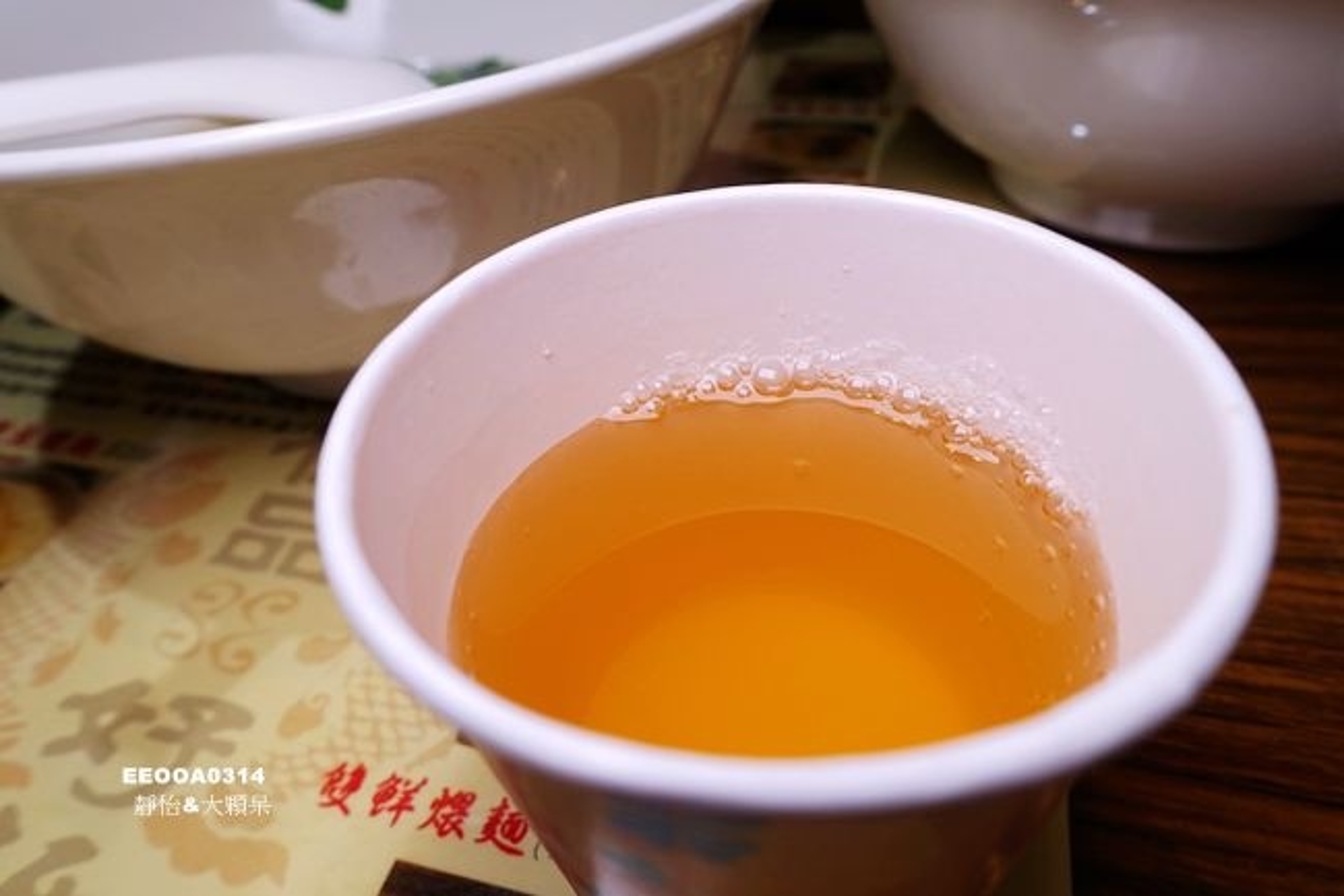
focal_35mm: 24
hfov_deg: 73.8
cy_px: 448
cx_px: 672
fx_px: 896
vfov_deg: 53.1
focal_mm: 8.8
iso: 125
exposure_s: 1/200
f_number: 4
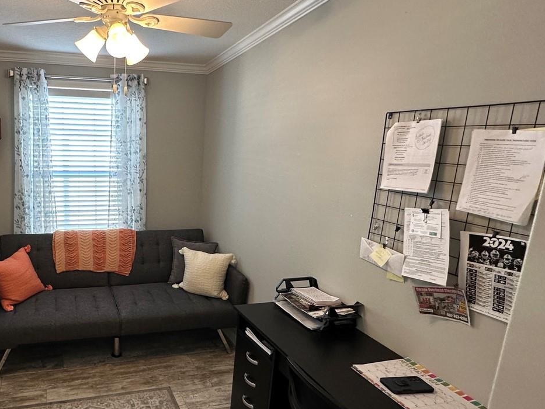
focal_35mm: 24
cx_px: 139
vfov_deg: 56.8
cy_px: 217
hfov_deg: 67.2
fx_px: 378
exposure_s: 1/120
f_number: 2.2
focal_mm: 2.22
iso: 200
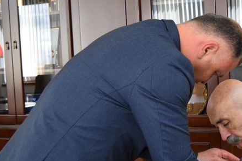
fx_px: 564
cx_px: 203
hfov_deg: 23.8
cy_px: 99
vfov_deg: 16.3
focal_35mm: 84
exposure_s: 1/60
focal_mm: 31
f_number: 4.2
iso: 800
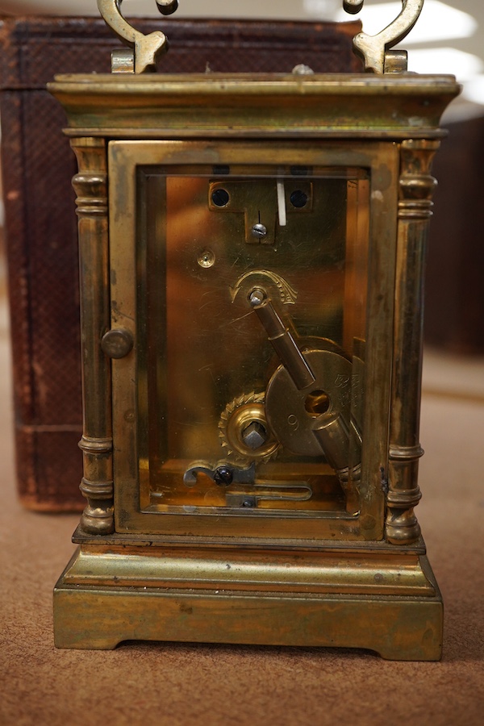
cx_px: 242
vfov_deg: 43.6
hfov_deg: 29.9
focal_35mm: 45
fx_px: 907
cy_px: 363
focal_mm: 30
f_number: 8
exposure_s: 1/125
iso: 1250
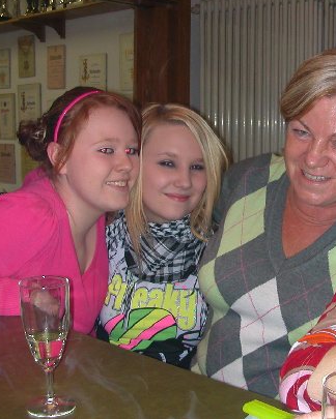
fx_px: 609
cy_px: 207
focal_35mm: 49
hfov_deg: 30.2
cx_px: 260
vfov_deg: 38.0
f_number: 2.7
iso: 100
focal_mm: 5.6
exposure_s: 1/59.9
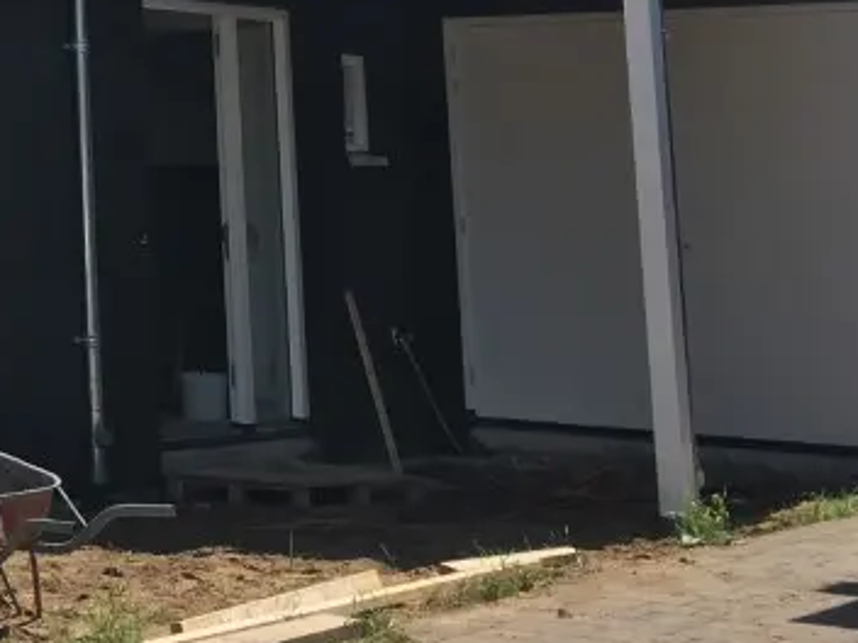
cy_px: -185
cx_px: -534
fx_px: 2454
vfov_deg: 14.3
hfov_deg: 17.3
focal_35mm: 99
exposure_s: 1/1508
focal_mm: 4.15
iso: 25
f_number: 2.2
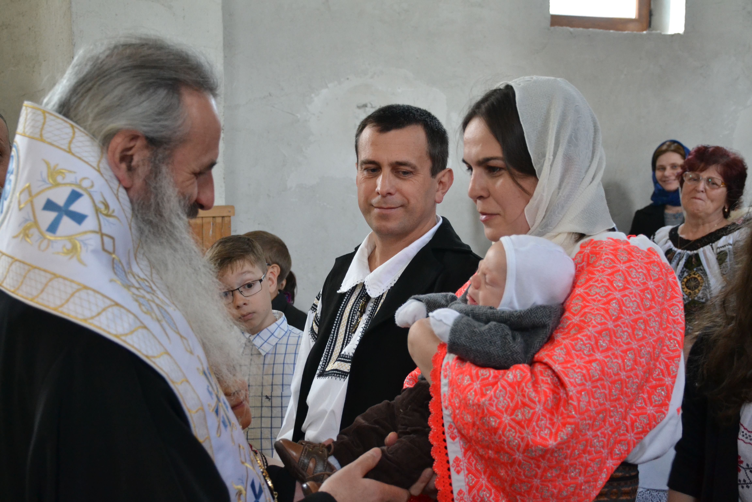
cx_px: 376
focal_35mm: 51
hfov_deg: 38.9
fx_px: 1065
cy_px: 251
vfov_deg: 26.5
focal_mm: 34
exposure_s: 1/80
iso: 1600
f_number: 5
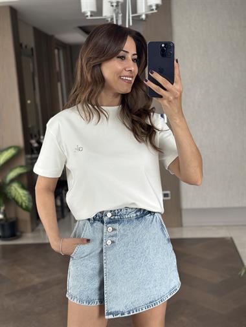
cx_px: 123
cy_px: 164
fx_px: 454
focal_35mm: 48
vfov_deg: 39.6
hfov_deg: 30.3
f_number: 1.78
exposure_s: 1/60
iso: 200
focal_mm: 6.86
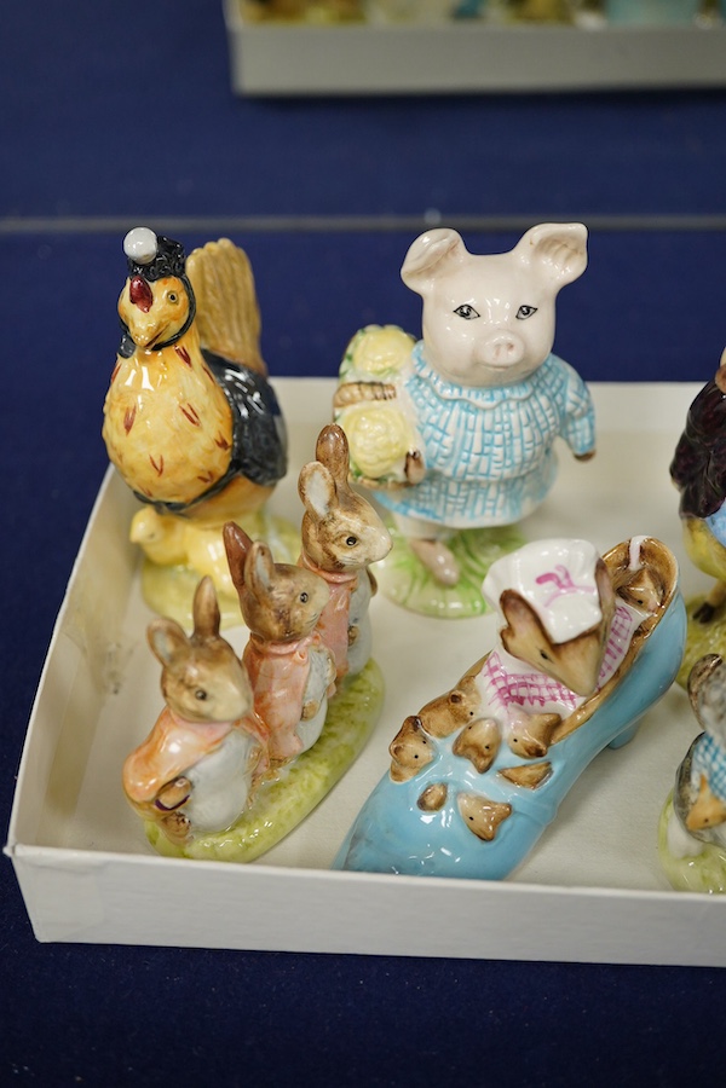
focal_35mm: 45
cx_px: 363
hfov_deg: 29.9
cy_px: 544
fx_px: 1361
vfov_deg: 43.6
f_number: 6.3
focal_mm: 30
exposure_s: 1/125
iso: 1250
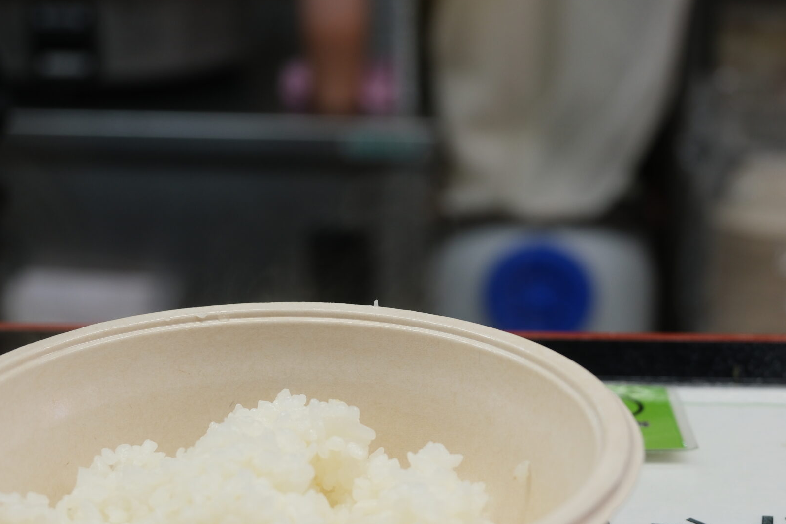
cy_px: 386
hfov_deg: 23.9
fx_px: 1856
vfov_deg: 16.0
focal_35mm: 85
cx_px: 415
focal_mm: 35.3
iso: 320
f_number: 3.9
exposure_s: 1/105
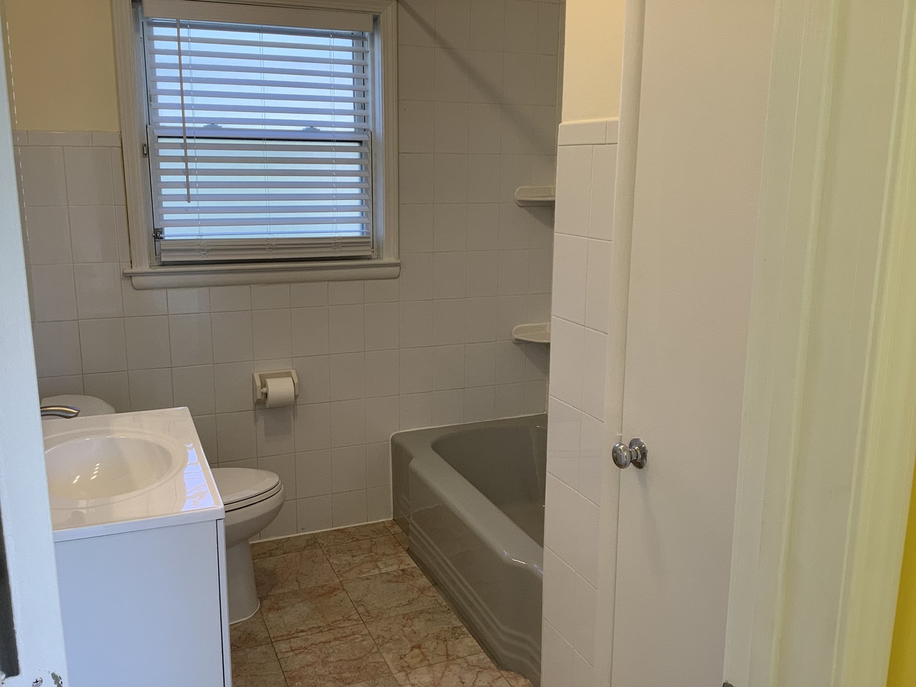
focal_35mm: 31
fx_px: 820
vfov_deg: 45.4
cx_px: 458
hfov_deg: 58.4
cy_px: 344
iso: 32
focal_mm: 3.3
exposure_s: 1/120
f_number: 2.4
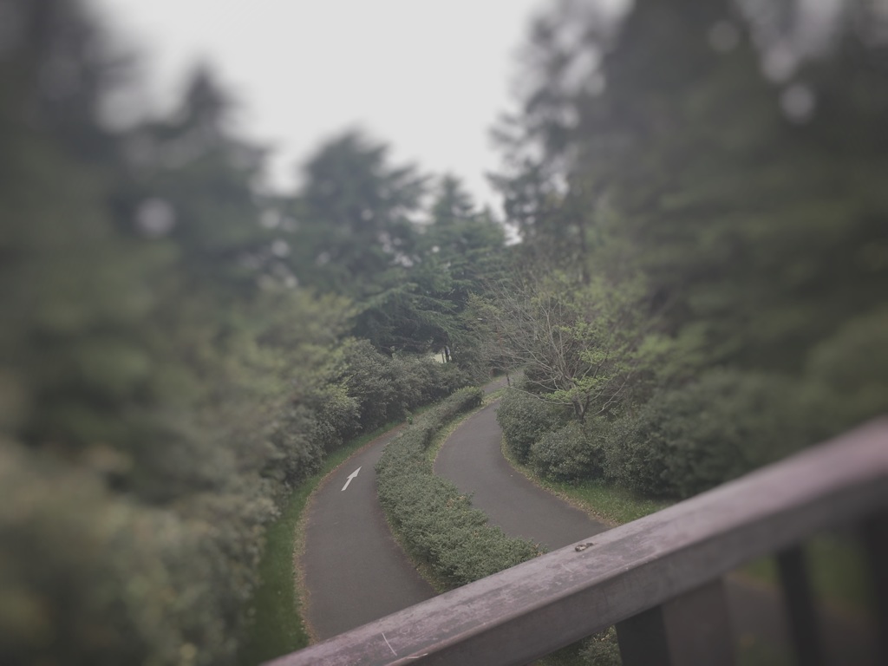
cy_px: 333
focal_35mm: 29
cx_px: 444
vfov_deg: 48.2
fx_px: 744
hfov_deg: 61.7
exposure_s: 1/375
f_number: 2.2
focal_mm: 4.15
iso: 25
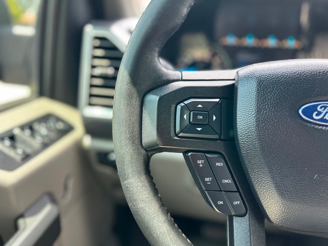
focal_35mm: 26
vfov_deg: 53.1
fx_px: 246
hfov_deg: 67.3
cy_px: 123
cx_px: 164
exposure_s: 1/121
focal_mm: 5.7
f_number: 1.5
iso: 80
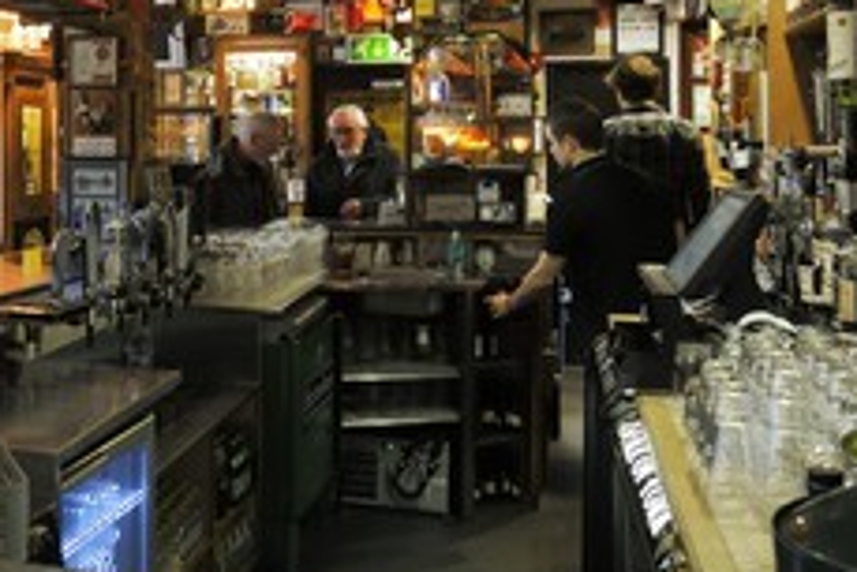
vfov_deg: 29.9
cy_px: 127
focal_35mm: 44
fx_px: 1048
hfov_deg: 42.7
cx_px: 187
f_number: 4.5
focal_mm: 24
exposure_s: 1/25
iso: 1600
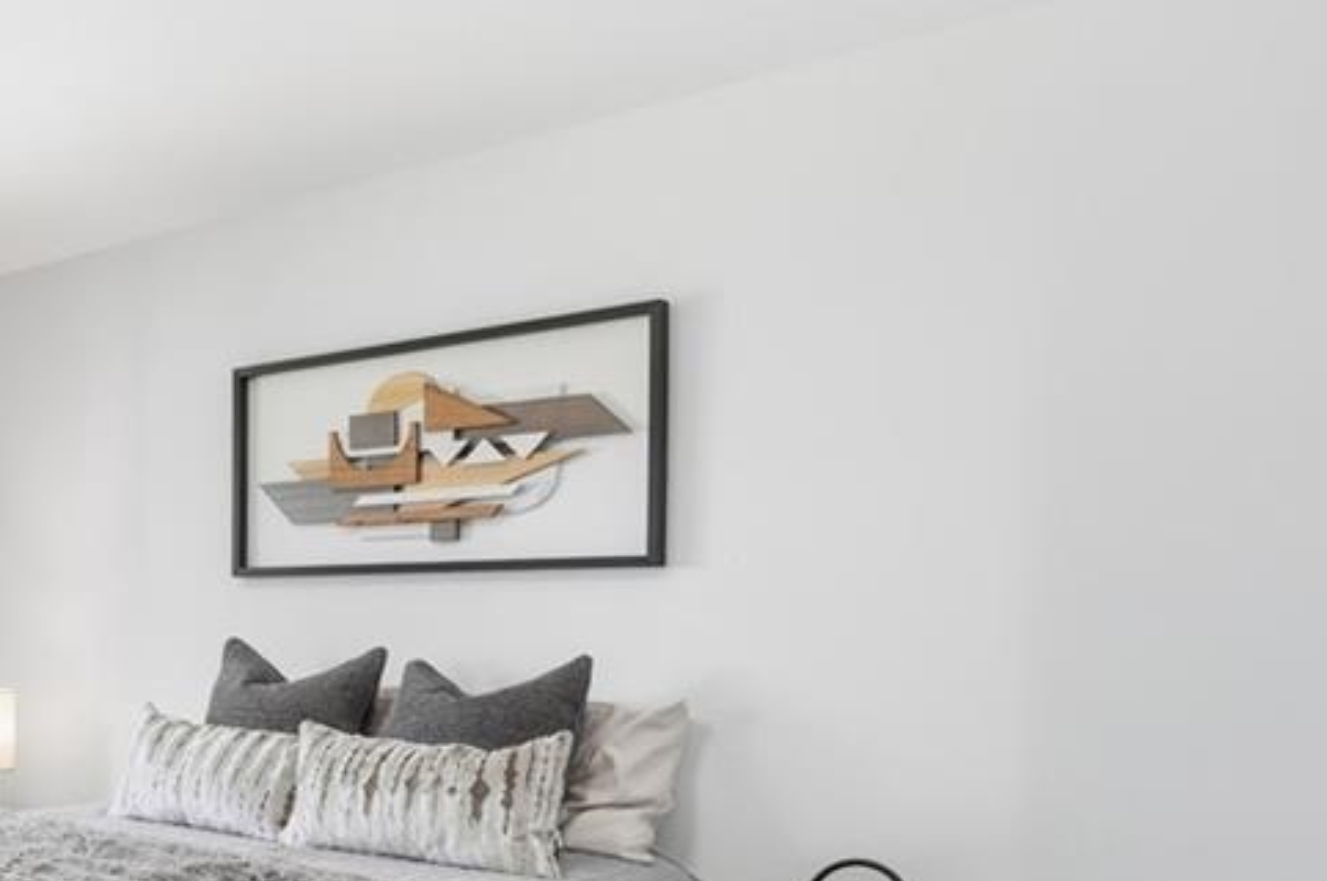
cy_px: 648
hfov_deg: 45.5
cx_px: -47
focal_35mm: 34
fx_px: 1252
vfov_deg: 37.9
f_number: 9
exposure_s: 1/40
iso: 400
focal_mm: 16
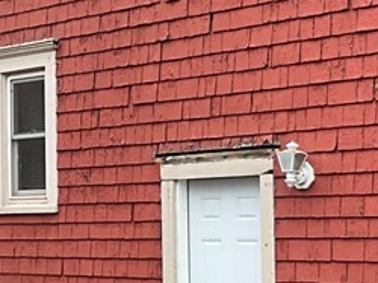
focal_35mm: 119
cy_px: 207
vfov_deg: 12.4
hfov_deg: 16.5
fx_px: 1298
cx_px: 80
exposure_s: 1/205
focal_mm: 3
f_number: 1.8
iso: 25
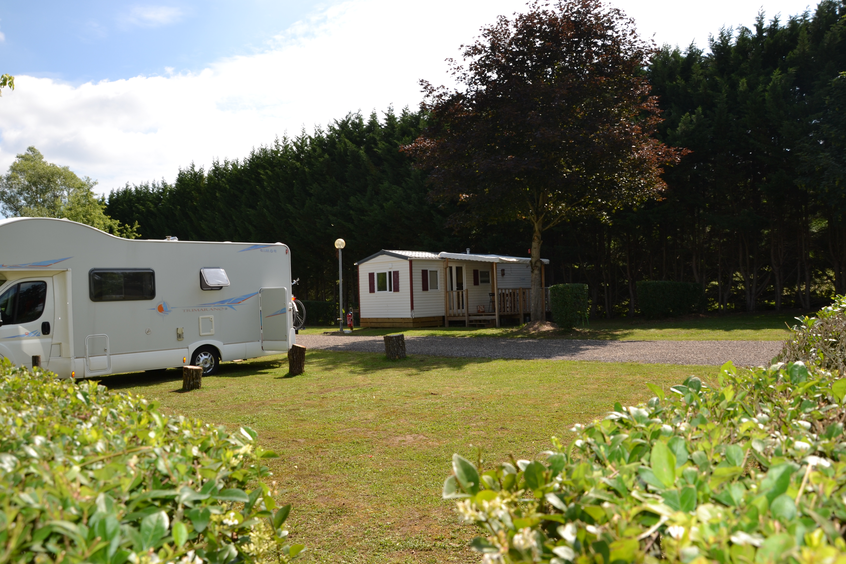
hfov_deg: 67.4
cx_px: 423
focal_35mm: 27
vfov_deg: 47.9
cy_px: 282
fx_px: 634
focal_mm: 18
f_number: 9
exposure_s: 1/200
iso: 100
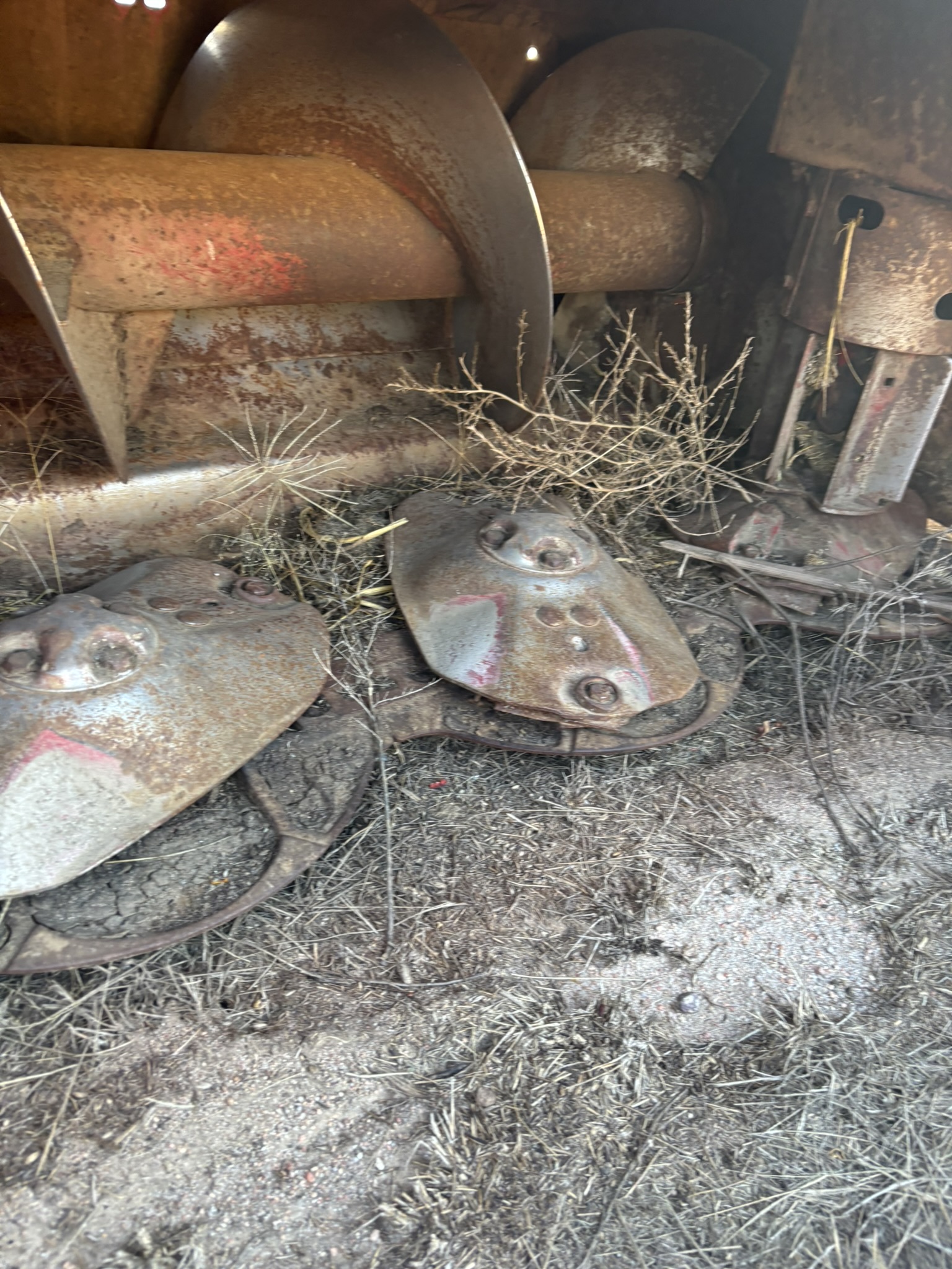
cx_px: 476
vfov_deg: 67.3
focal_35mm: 26
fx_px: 953
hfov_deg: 53.1
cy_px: 634
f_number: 1.6
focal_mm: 5.96
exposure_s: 1/65
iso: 125
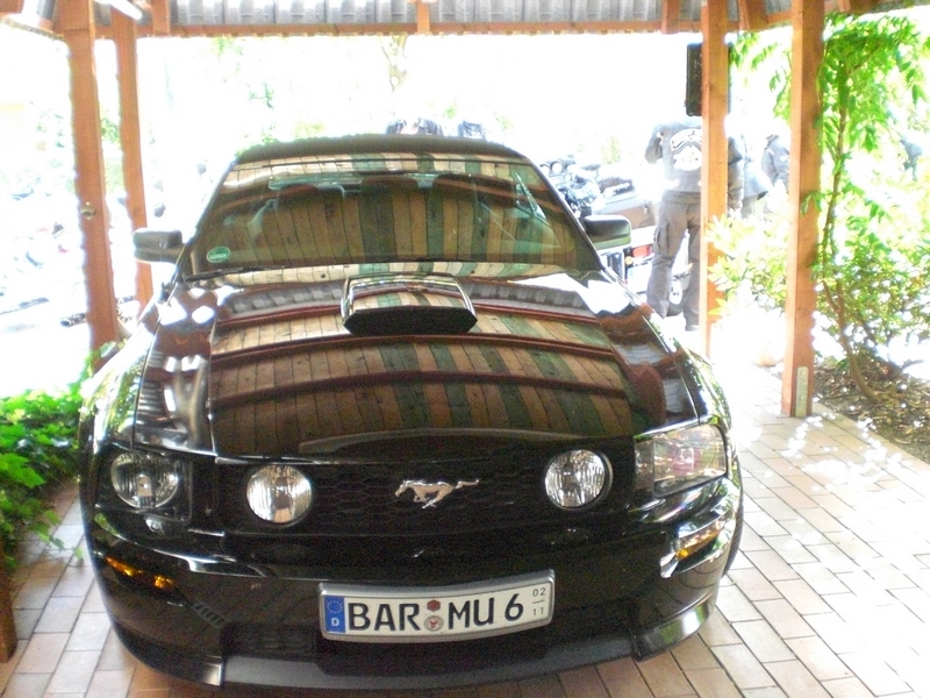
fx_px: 1021
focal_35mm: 38
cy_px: 349
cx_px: 465
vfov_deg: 37.7
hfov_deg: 49.0
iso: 800
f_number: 3.1
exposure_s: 1/100
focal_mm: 6.3
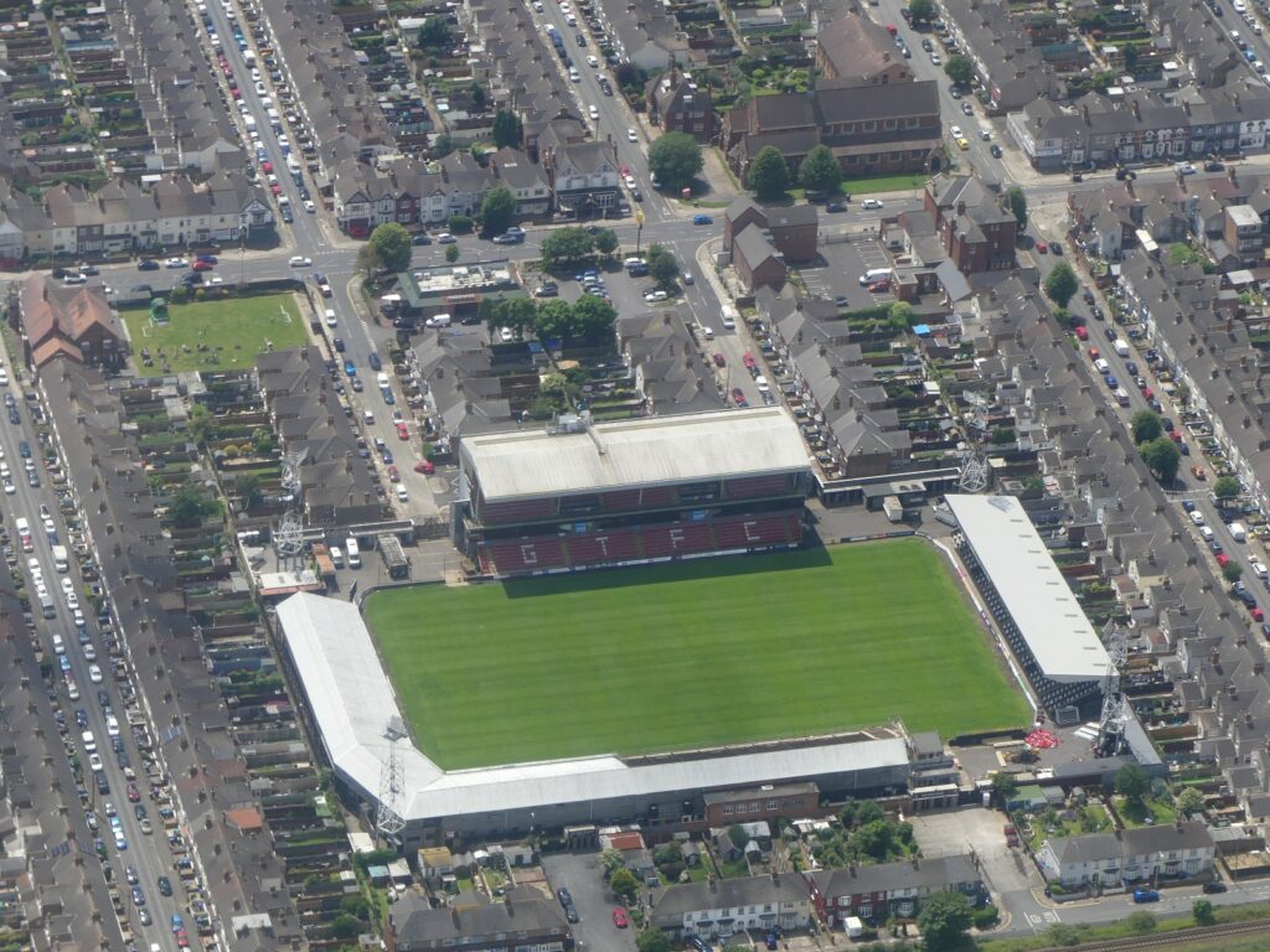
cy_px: 476
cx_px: 635
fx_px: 6641
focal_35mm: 181
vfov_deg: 8.2
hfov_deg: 10.9
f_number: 4
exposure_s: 1/800
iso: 100
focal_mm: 32.5
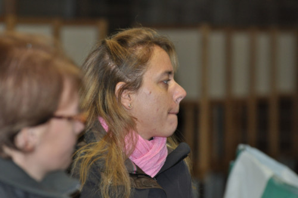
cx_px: 149
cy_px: 99
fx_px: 2232
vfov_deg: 5.1
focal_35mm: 270
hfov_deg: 7.6
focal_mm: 180
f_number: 5
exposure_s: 1/60
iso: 800
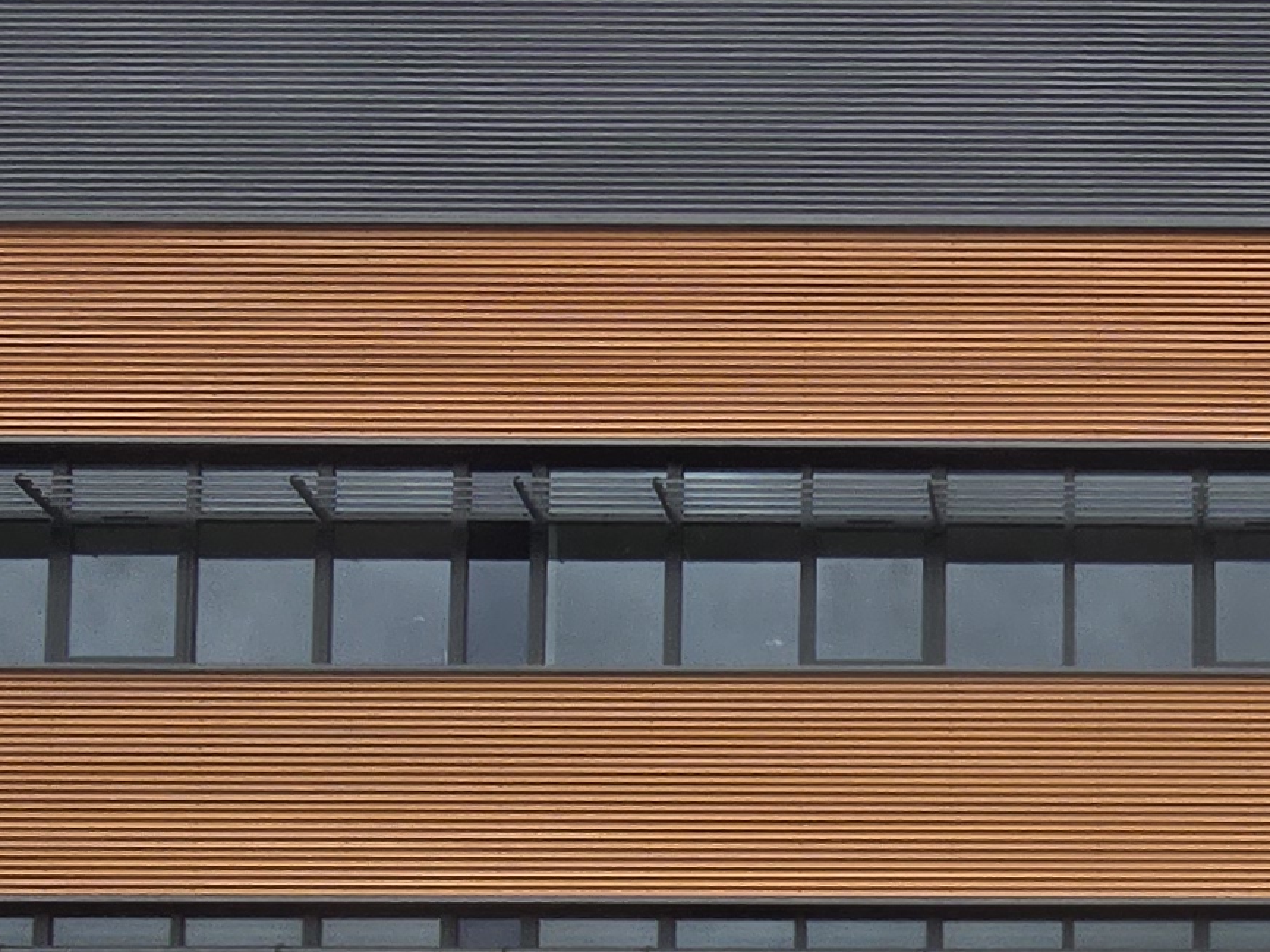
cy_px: 1369
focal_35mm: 60
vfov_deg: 21.2
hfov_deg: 30.7
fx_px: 2201
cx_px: 1147
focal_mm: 2.2
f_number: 2.2
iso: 50
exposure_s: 1/1218
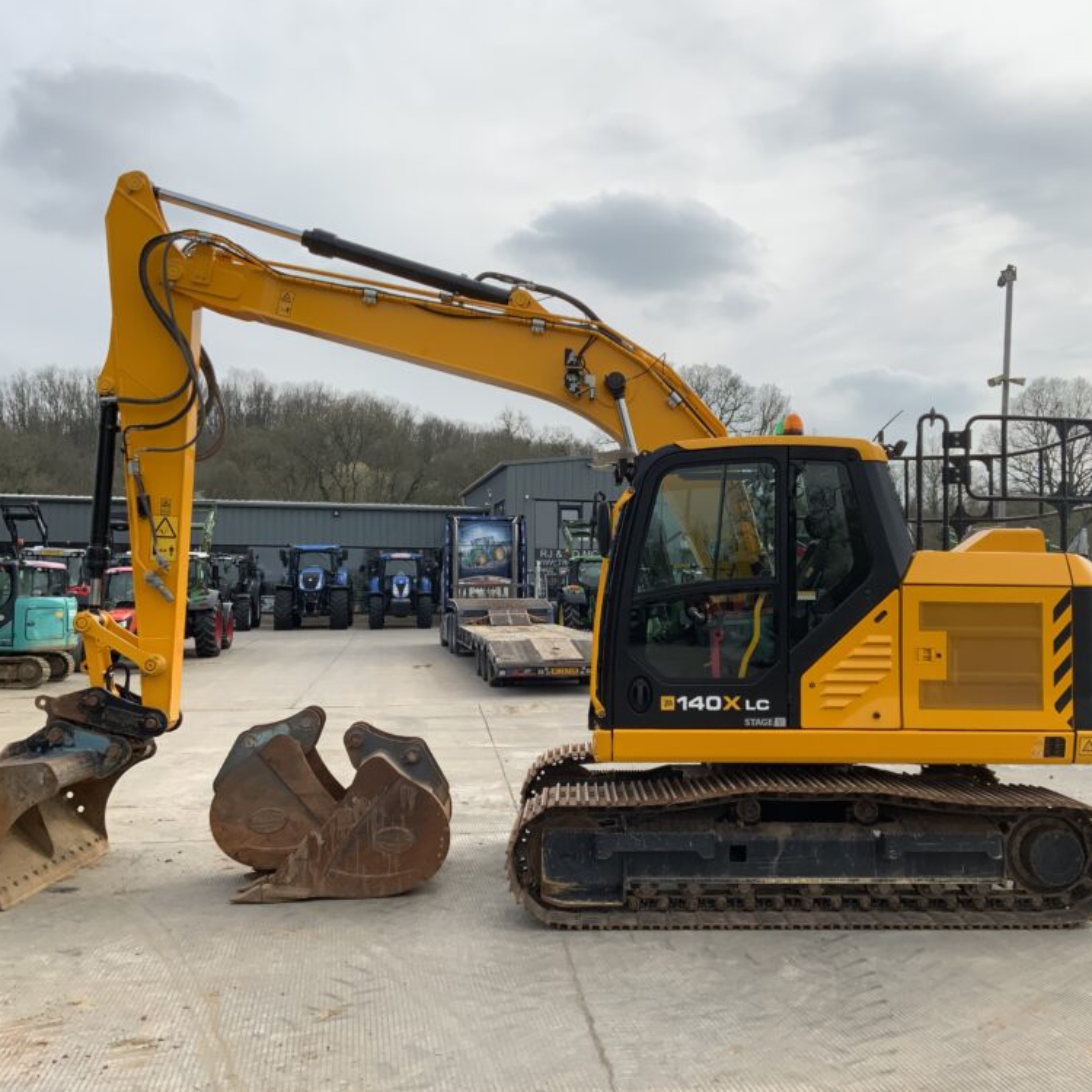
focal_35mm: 35
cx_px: 622
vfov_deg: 47.2
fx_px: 1249
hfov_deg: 47.1
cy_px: 549
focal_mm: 3
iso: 16
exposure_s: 1/842
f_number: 1.8
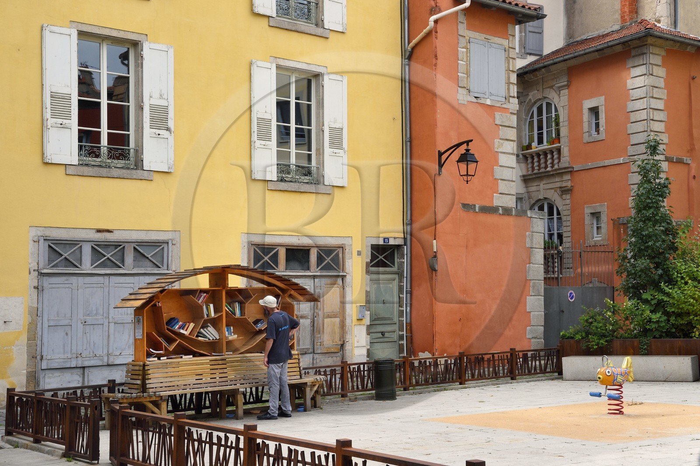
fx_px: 933
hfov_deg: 41.1
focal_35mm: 48
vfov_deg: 28.1
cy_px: 233
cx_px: 350
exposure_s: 1/80
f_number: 22
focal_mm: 48
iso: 400
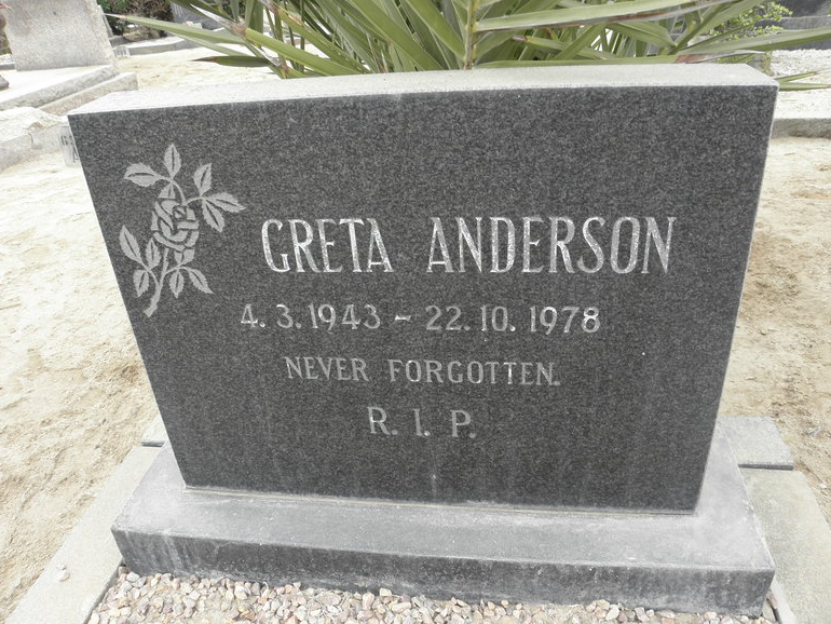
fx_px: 648
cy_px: 322
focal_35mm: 27
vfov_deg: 51.4
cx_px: 401
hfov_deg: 65.3
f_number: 3.5
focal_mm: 4.6
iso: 64
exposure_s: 1/60
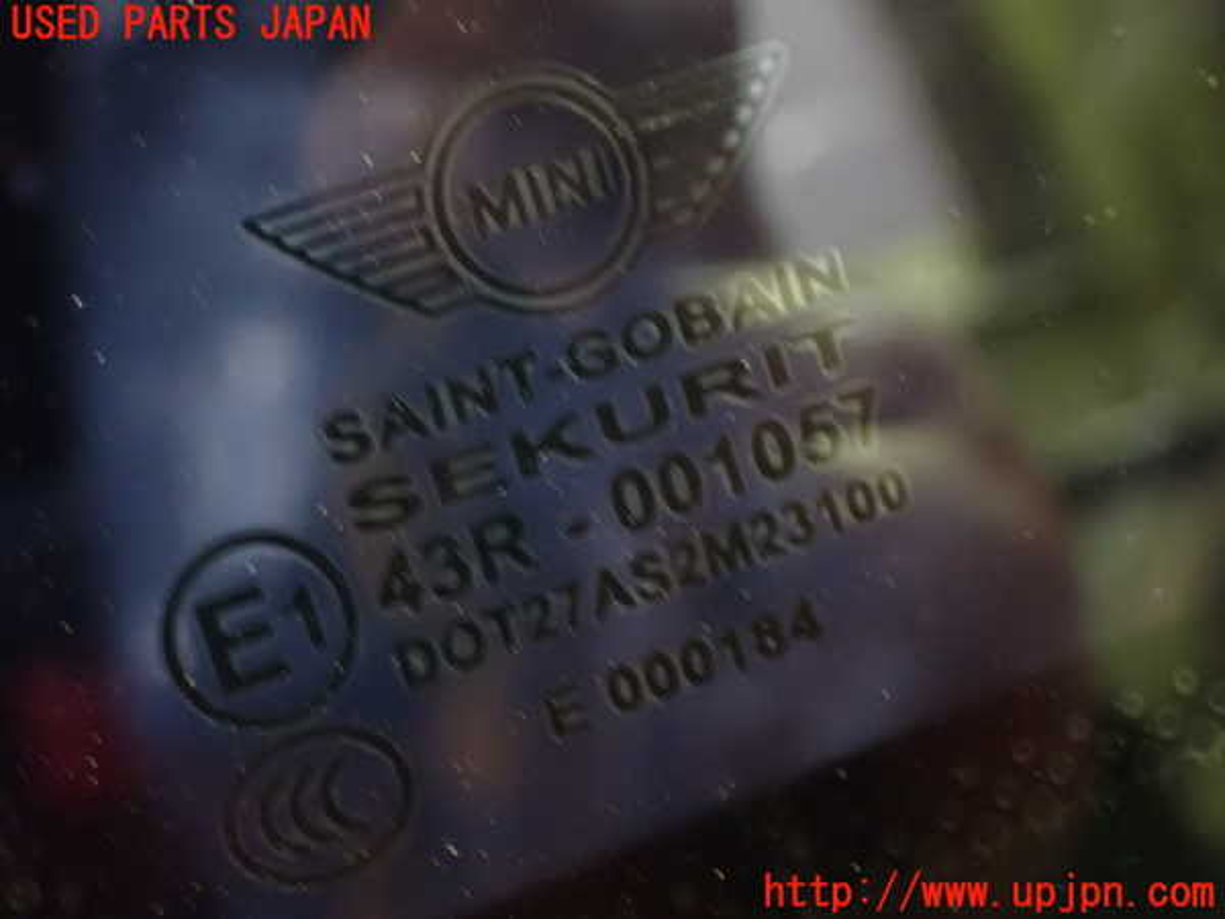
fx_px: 2902
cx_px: 612
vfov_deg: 18.0
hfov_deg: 23.8
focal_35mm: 82
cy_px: 460
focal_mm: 14.62
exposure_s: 1/8
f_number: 4.3
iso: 1600
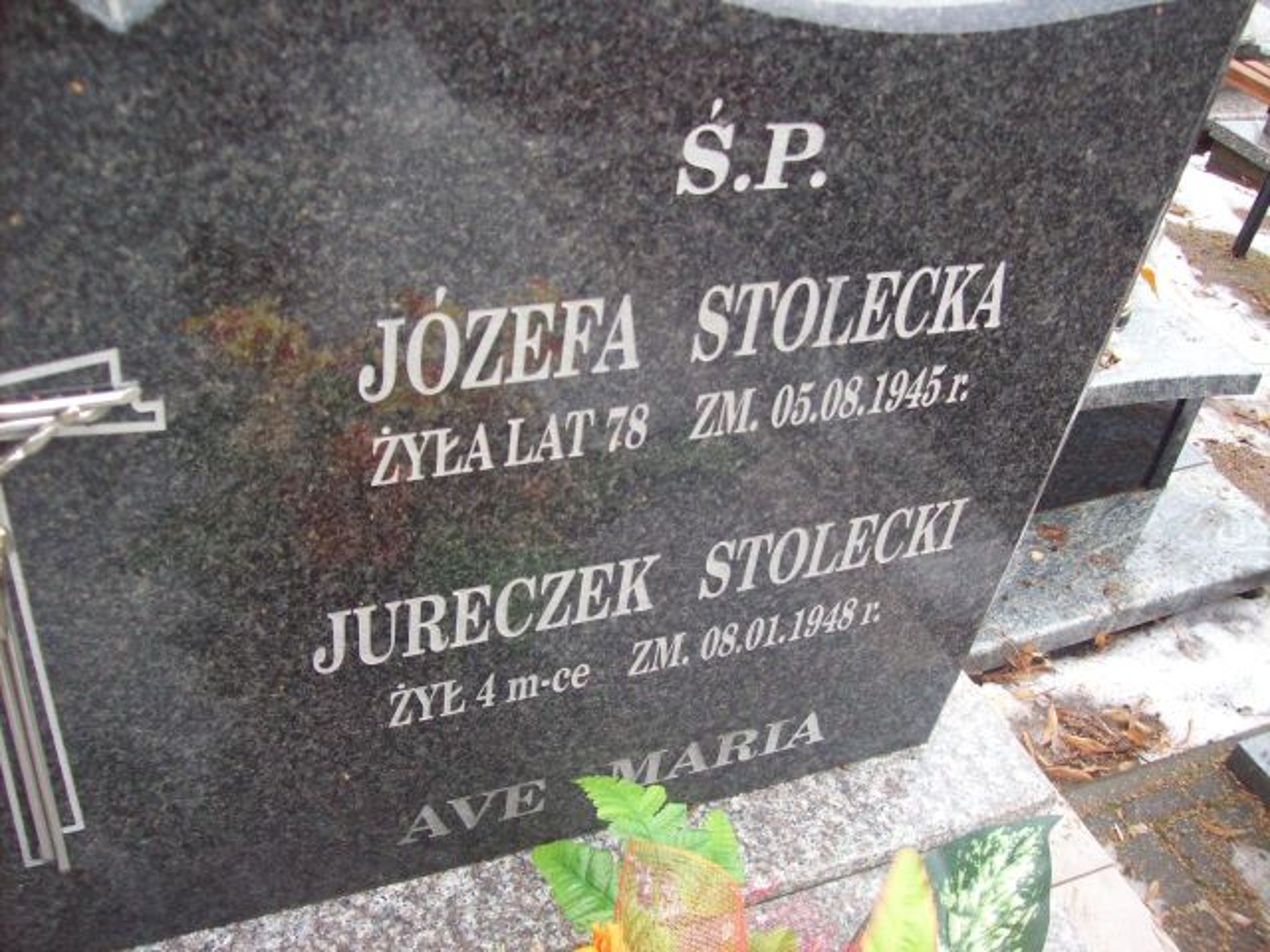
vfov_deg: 39.7
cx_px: 635
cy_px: 476
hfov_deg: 51.4
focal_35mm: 36
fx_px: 1321
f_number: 2.7
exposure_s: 1/141
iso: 200
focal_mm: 6
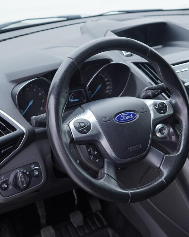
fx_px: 371
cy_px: 116
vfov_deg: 35.4
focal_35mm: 53
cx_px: 105
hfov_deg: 28.6
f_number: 2.8
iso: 125
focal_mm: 24
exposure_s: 1/40
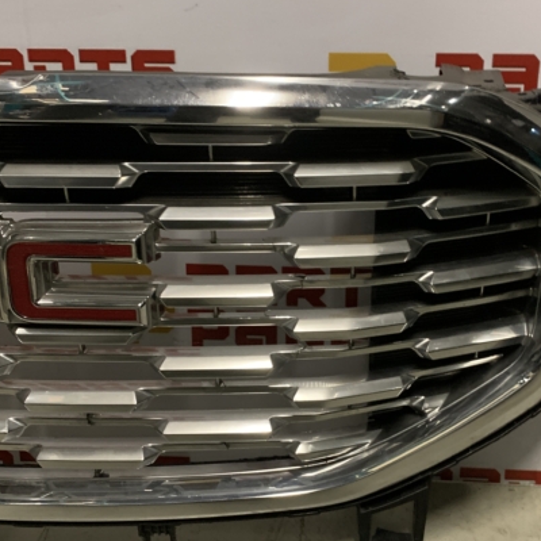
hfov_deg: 36.7
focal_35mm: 46
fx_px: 813
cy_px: 323
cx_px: 318
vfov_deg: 36.7
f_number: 1.8
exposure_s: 1/30
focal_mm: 4.25
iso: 500
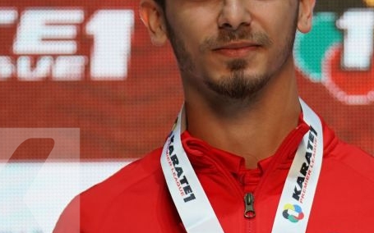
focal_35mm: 729
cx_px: 282
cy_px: 203
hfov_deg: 2.9
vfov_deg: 1.8
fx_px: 7428
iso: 250
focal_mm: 181
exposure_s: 1/250
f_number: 2.8
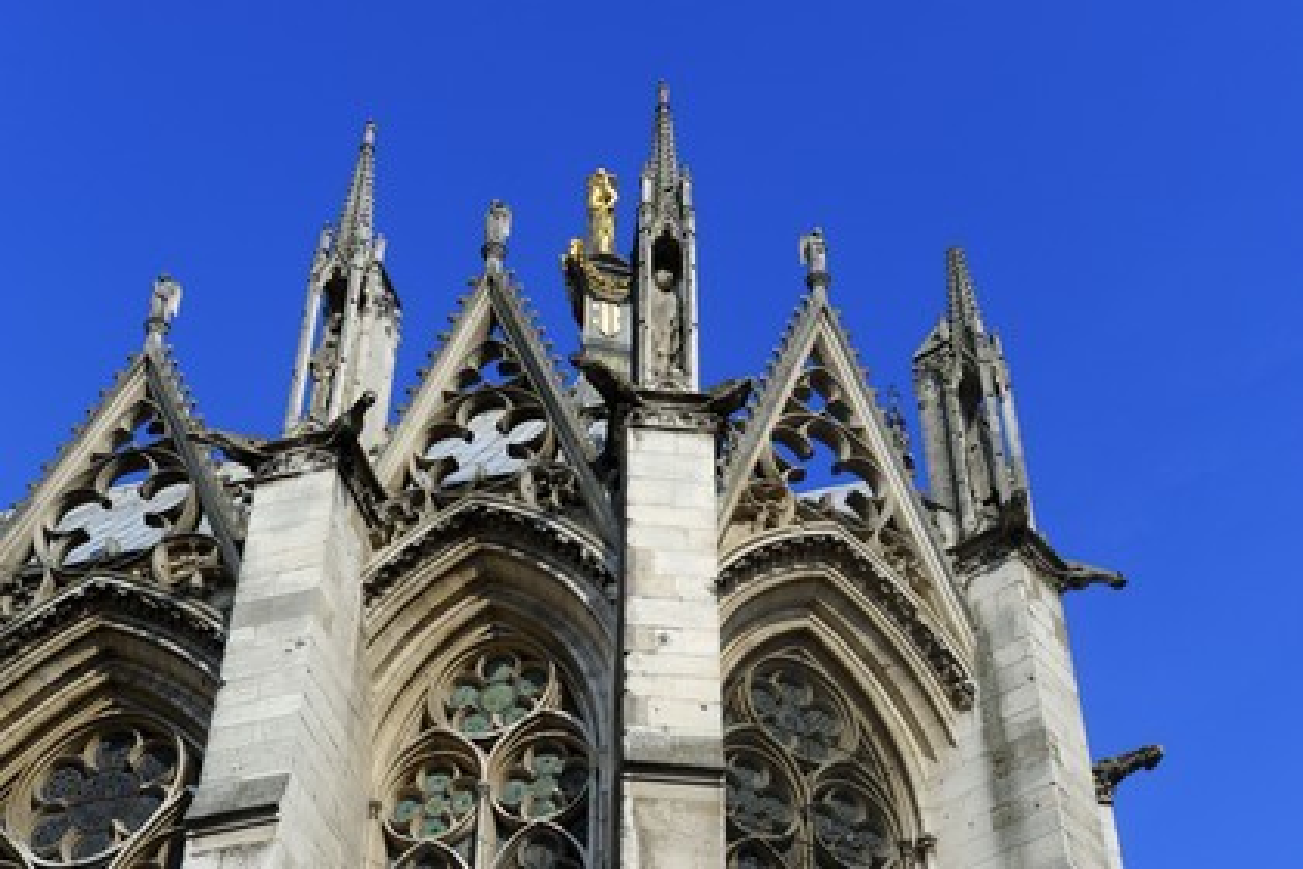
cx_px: 652
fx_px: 2244
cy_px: 434
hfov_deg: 32.4
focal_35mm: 62
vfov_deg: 21.9
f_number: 16
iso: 200
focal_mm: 62
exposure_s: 1/160
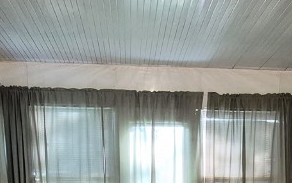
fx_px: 382
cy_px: 243
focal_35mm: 48
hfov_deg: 41.7
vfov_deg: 23.5
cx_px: 173
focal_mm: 1.74
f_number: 2.2
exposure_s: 1/24
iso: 1250
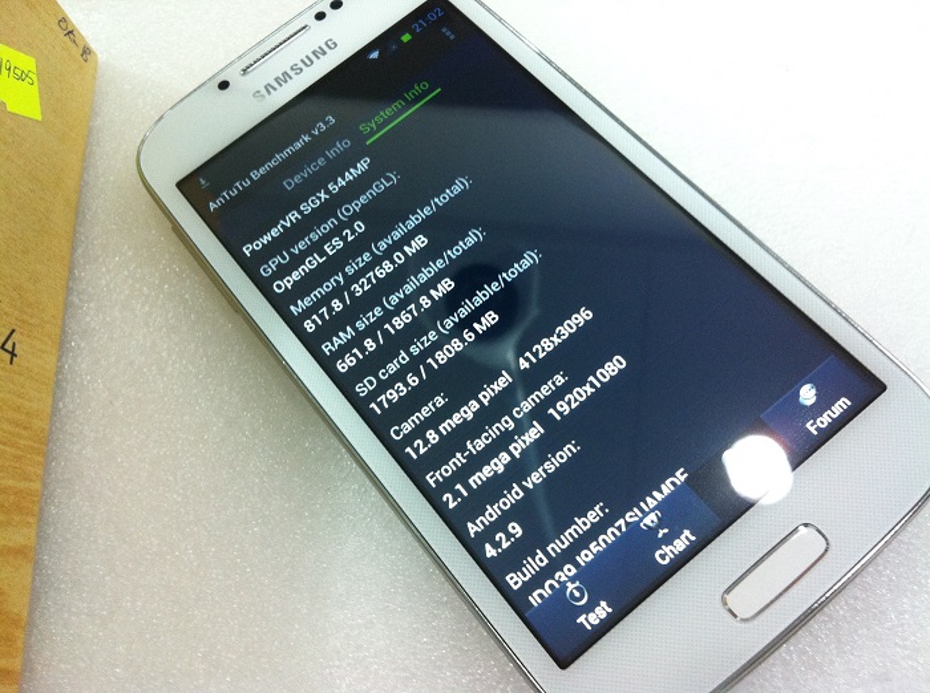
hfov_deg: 52.7
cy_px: 346
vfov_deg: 40.6
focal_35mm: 35
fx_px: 938
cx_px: 465
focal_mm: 3.85
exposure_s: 1/17
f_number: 2.8
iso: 200
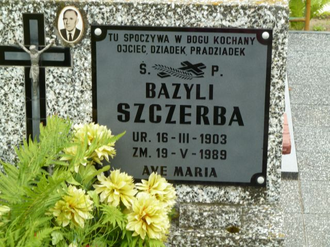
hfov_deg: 18.9
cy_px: 124
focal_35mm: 104
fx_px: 991
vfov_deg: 14.2
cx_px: 165
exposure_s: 1/50
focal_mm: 17
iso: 125
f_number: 4.3
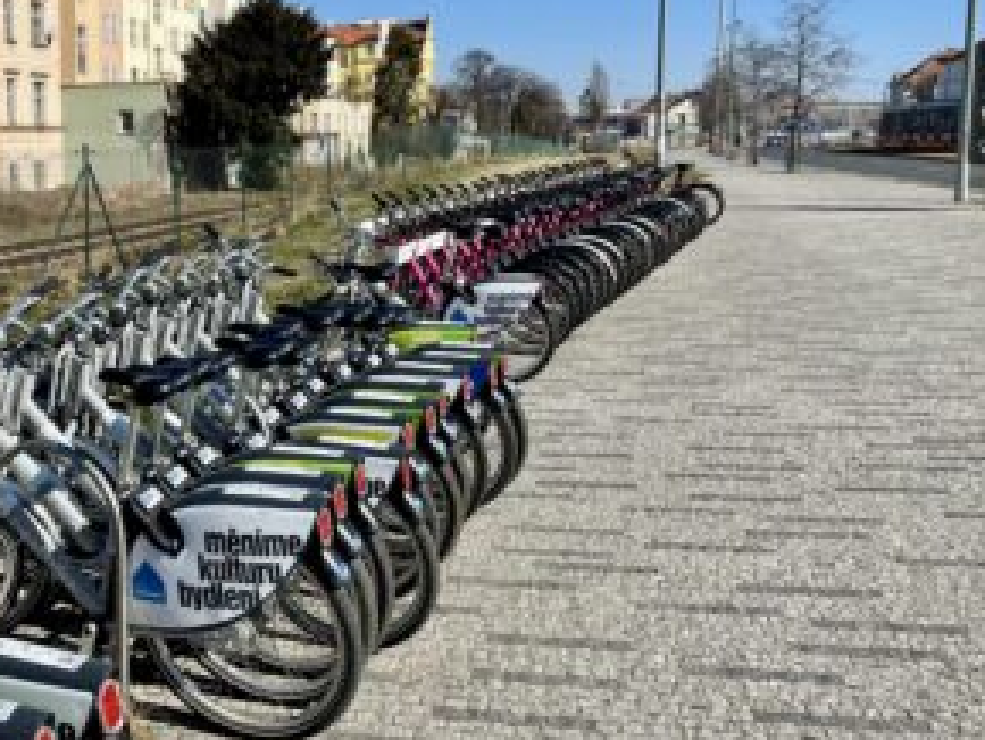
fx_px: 1025
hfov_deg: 50.3
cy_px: 310
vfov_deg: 39.6
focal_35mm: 36
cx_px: 317
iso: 32
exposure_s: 1/5051
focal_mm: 4.2
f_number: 1.6
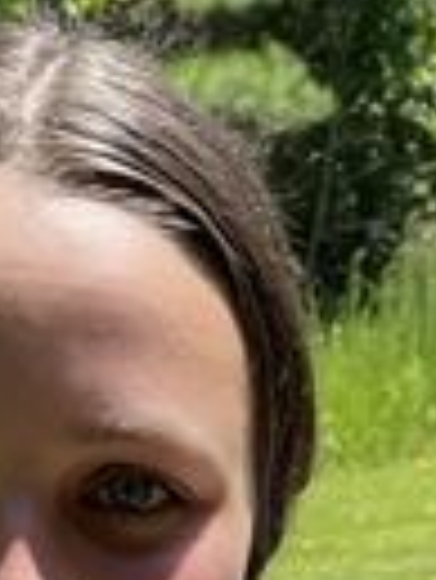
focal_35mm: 141
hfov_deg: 10.5
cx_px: 155
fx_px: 2364
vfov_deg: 13.1
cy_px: 922
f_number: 1.6
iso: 32
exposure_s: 1/1319
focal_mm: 4.2
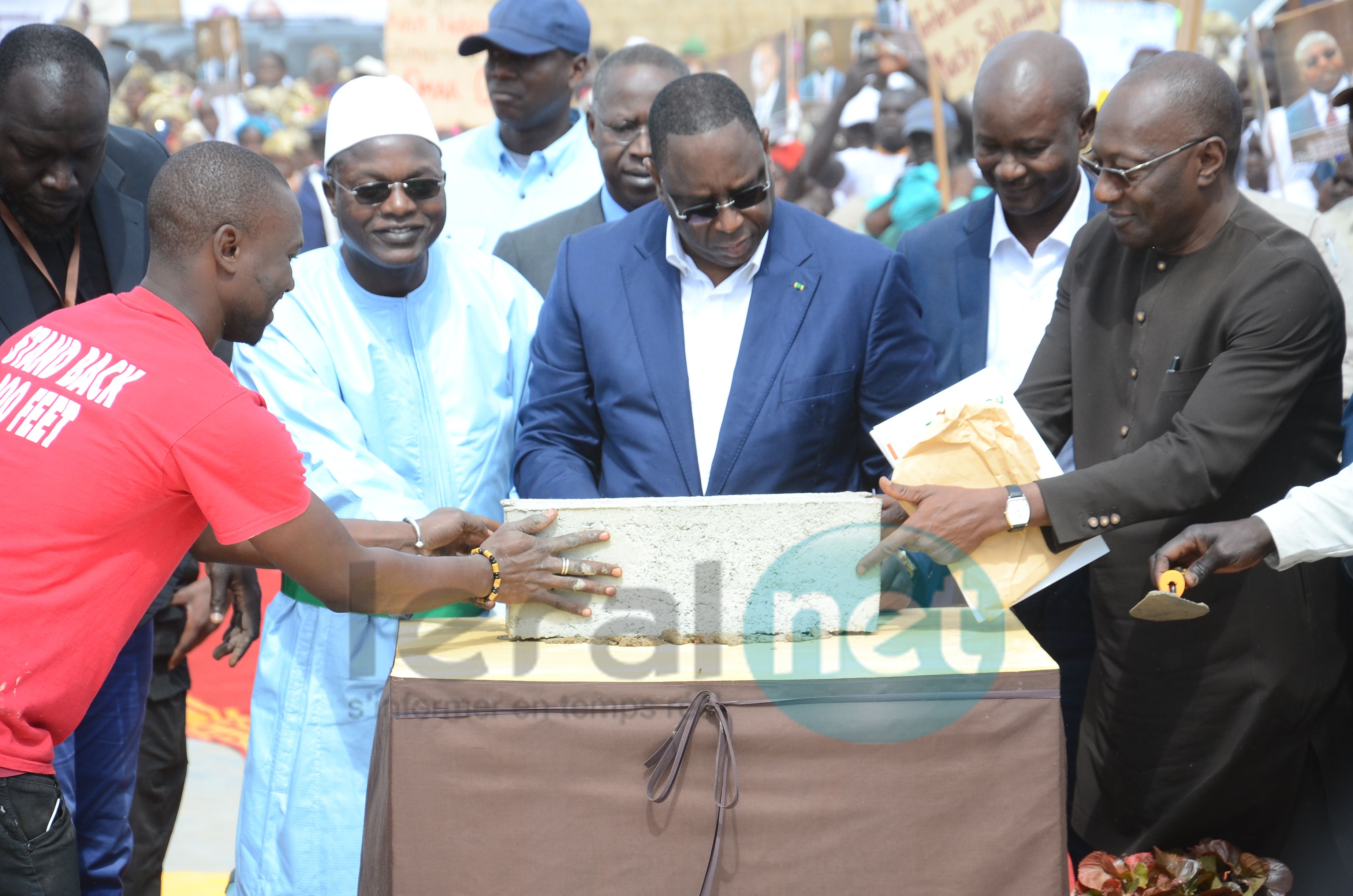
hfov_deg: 13.1
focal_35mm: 158
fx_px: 5907
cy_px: 448
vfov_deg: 8.7
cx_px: 676
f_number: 5.6
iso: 320
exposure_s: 1/500
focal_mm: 105
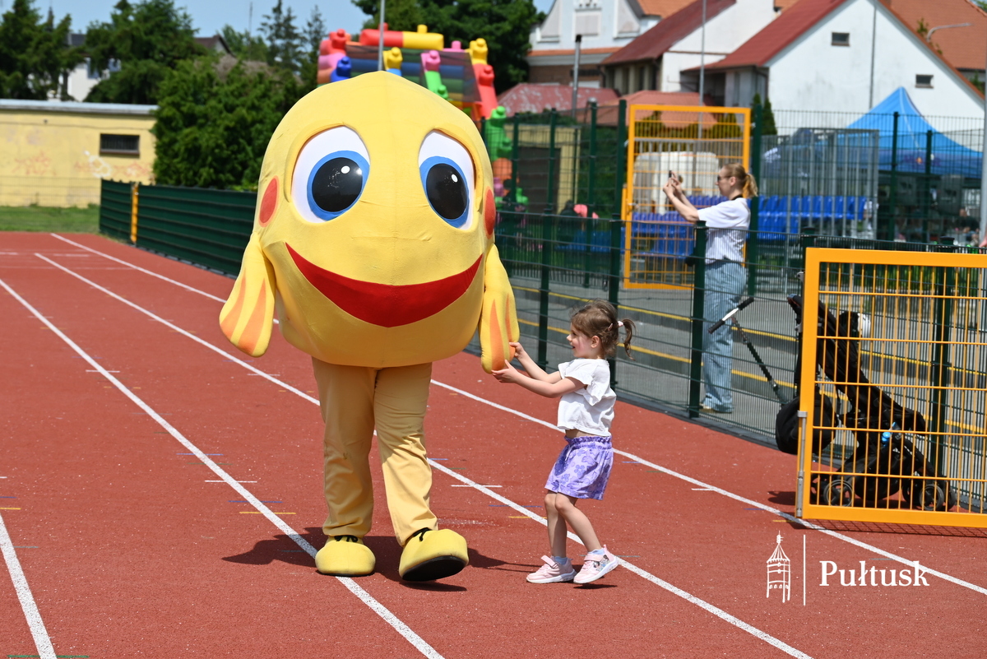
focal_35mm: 92
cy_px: 330
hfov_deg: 22.1
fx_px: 2523
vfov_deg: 14.9
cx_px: 494
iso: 100
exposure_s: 1/400
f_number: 7.1
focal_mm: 92
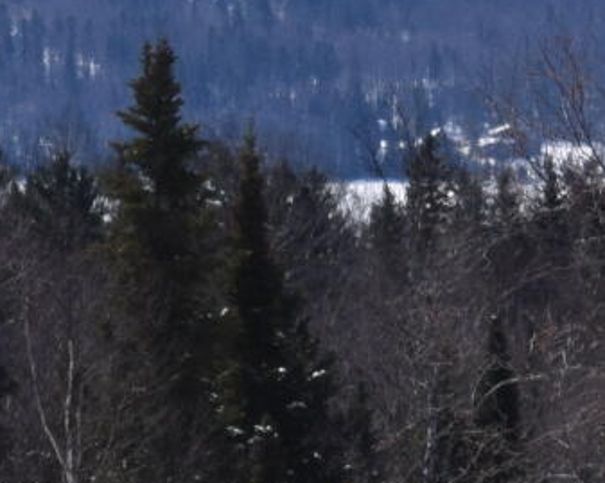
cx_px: -2038
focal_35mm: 690
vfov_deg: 2.2
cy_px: 194
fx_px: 12347
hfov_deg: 2.7
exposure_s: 1/500
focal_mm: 55
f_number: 11
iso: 200
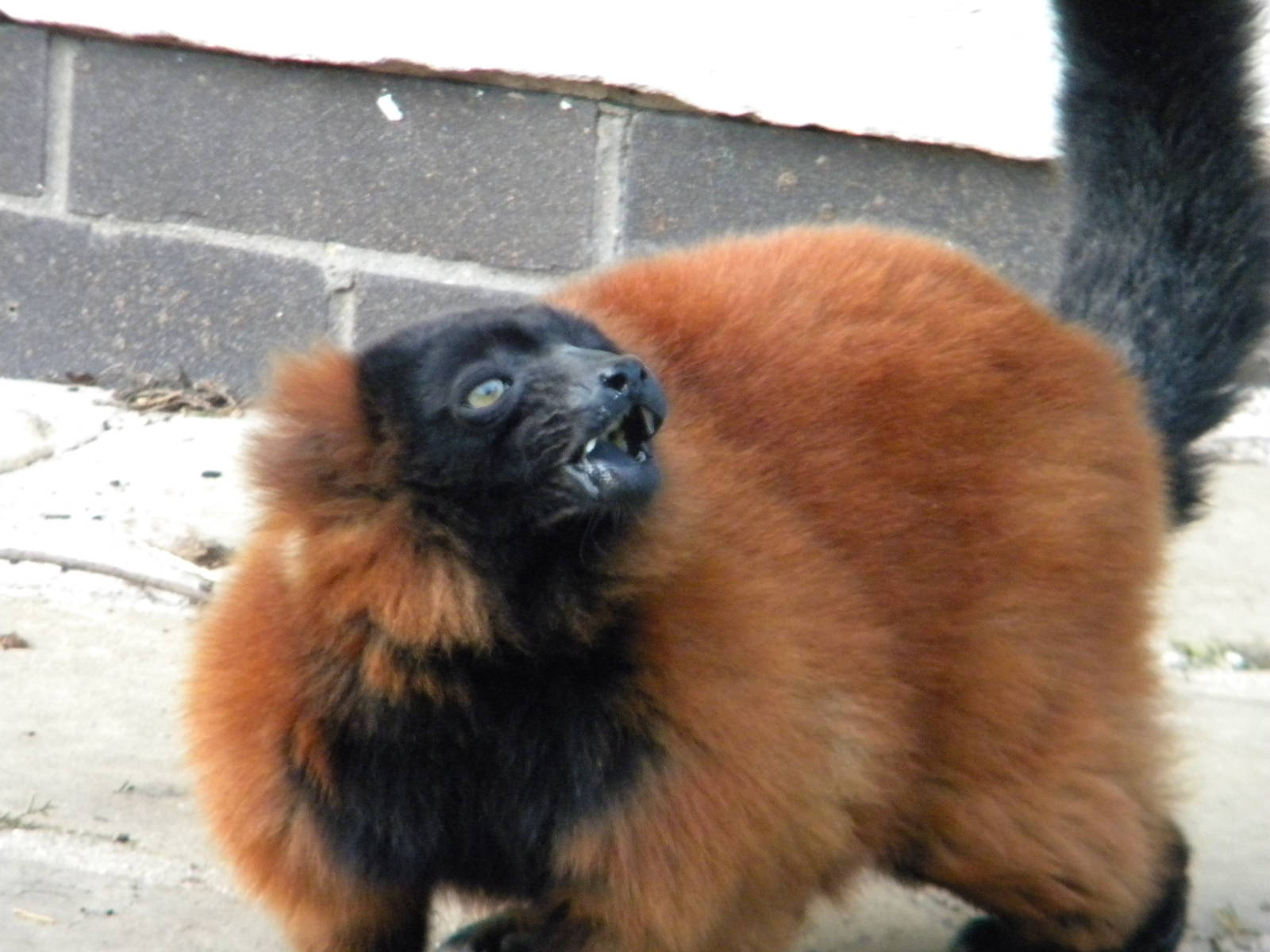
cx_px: 635
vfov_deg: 3.6
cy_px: 476
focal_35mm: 414
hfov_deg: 4.8
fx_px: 15189
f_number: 5.4
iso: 800
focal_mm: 75
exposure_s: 1/185
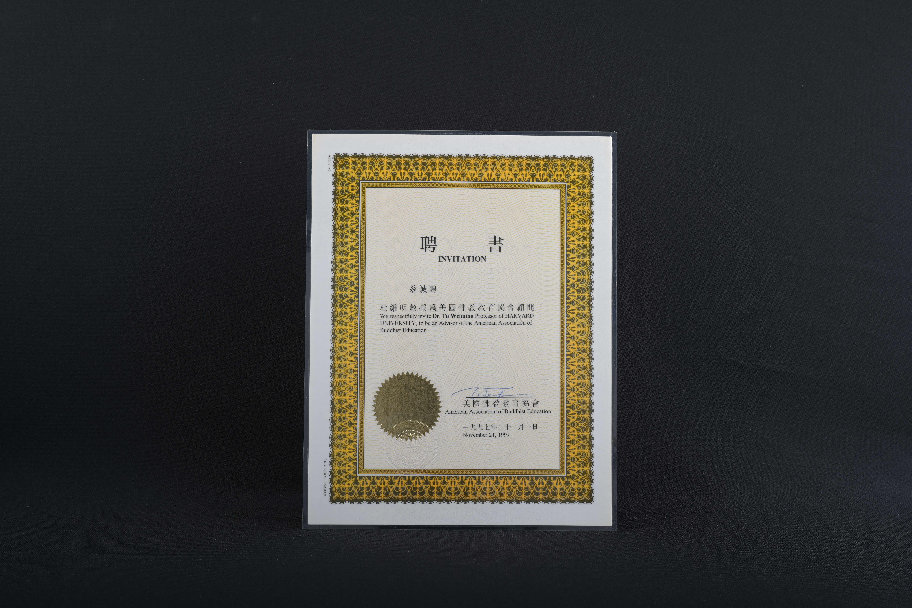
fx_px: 1317
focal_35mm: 52
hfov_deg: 38.2
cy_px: 304
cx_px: 456
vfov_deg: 26.0
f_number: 10
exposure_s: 1/200
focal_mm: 52
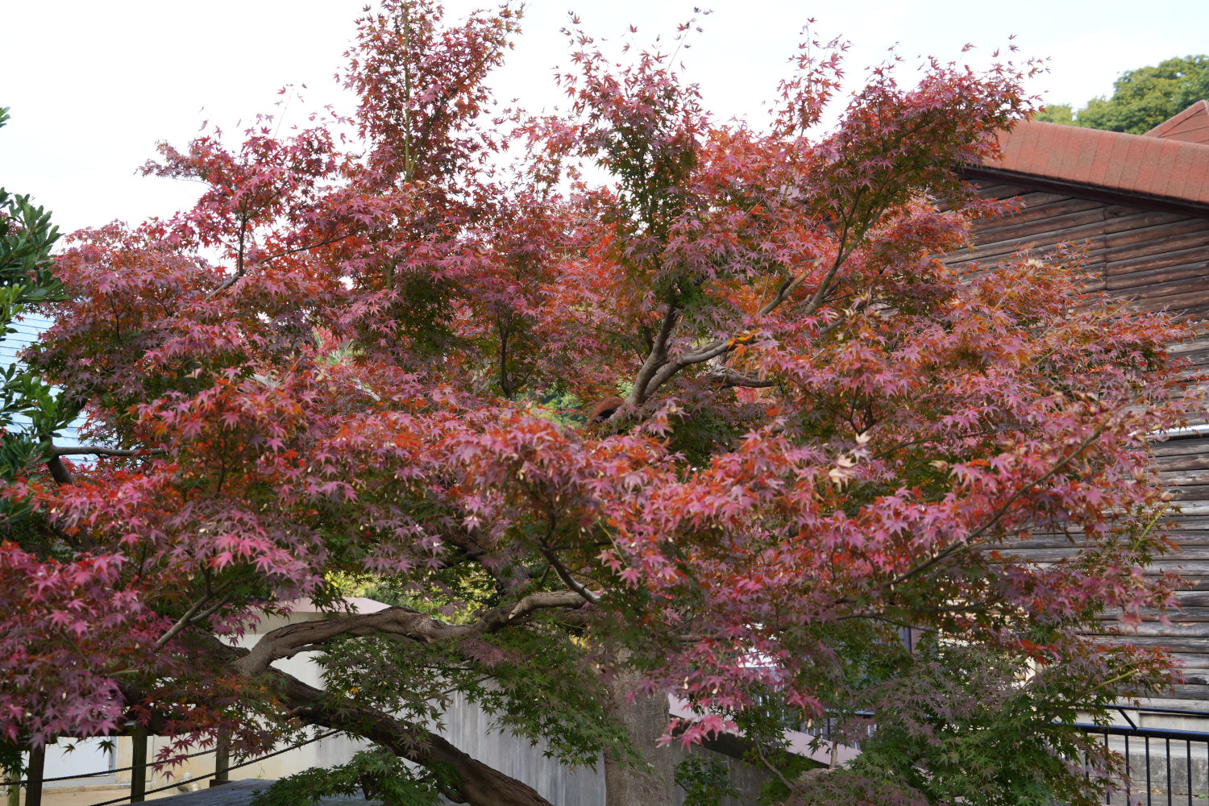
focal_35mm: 46
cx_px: 604
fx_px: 1545
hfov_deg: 42.7
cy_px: 403
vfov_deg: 29.2
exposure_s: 1/80
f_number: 5.6
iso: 100
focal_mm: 46
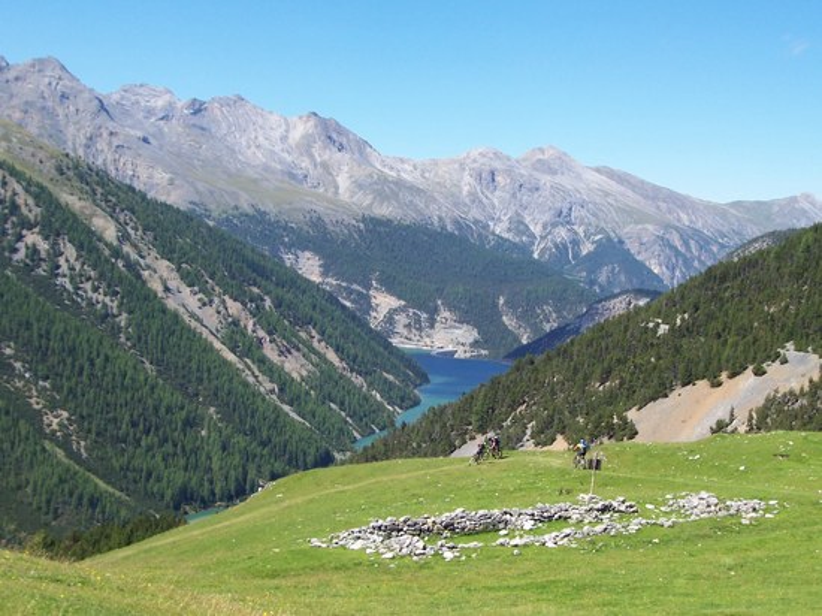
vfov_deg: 27.5
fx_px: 1258
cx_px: 411
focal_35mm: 53
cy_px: 308
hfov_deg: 36.2
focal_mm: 8.6
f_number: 6.7
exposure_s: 1/180
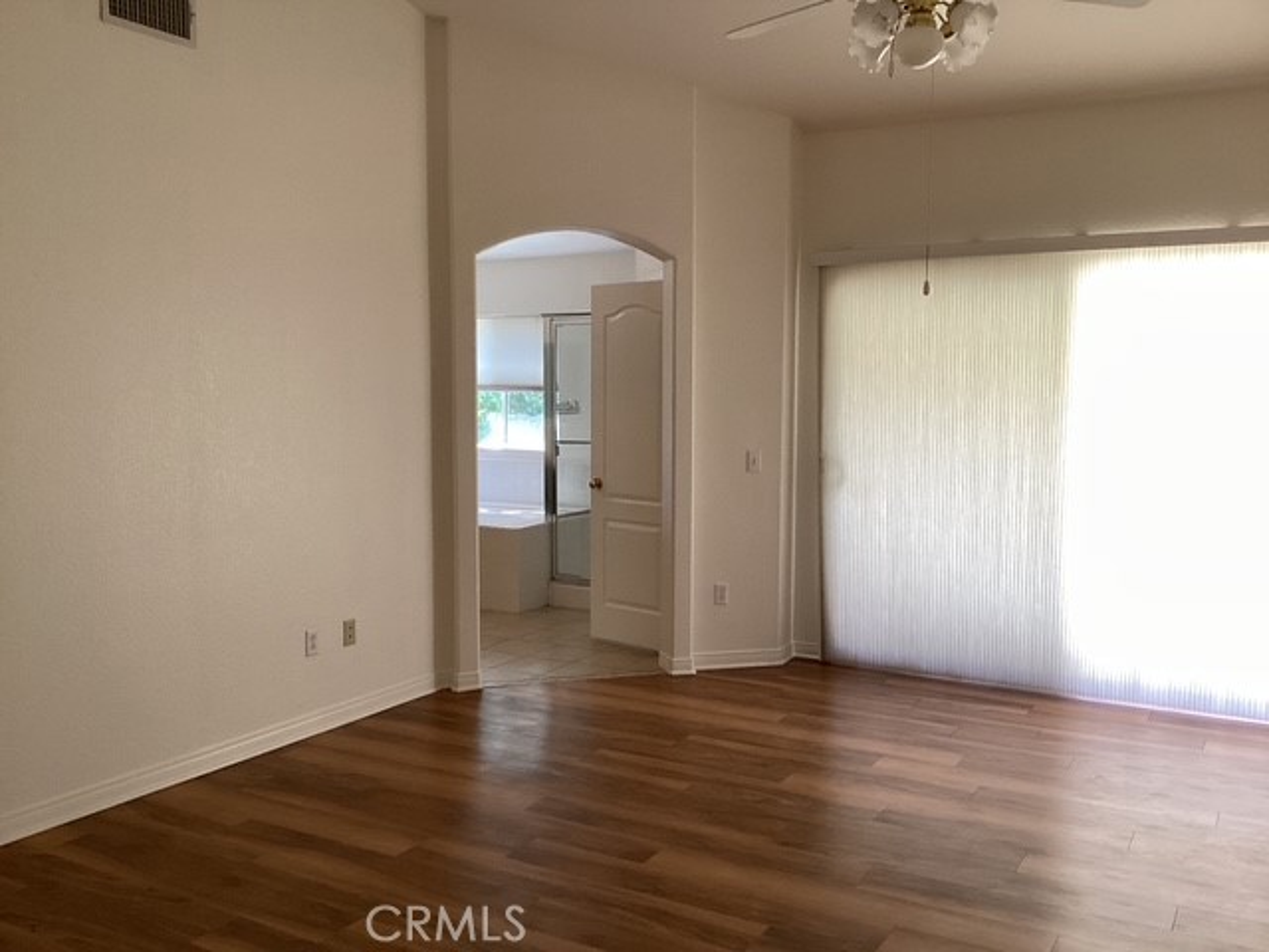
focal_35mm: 31
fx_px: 1136
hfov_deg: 58.4
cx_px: 634
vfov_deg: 45.4
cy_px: 476
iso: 125
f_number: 2.4
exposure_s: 1/60
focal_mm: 3.3
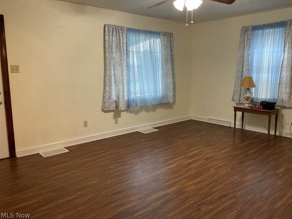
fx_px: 253
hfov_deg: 60.0
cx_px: 150
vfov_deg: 46.8
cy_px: 107
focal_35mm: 30
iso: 200
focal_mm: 3
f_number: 1.8
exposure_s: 1/60
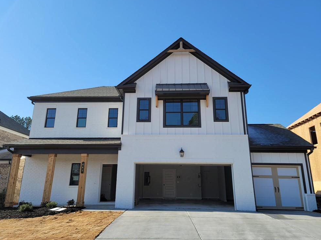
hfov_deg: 67.3
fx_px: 241
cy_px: 116
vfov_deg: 53.0
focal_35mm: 26
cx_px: 160
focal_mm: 7
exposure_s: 1/799
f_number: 1.8
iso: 20
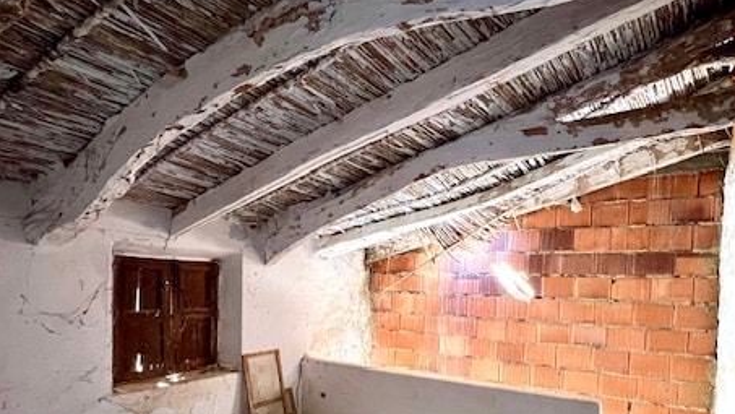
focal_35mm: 20
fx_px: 390
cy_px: 304
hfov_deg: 85.6
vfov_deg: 53.7
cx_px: 438
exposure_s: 1/60
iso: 400
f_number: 1.8
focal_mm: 1.57
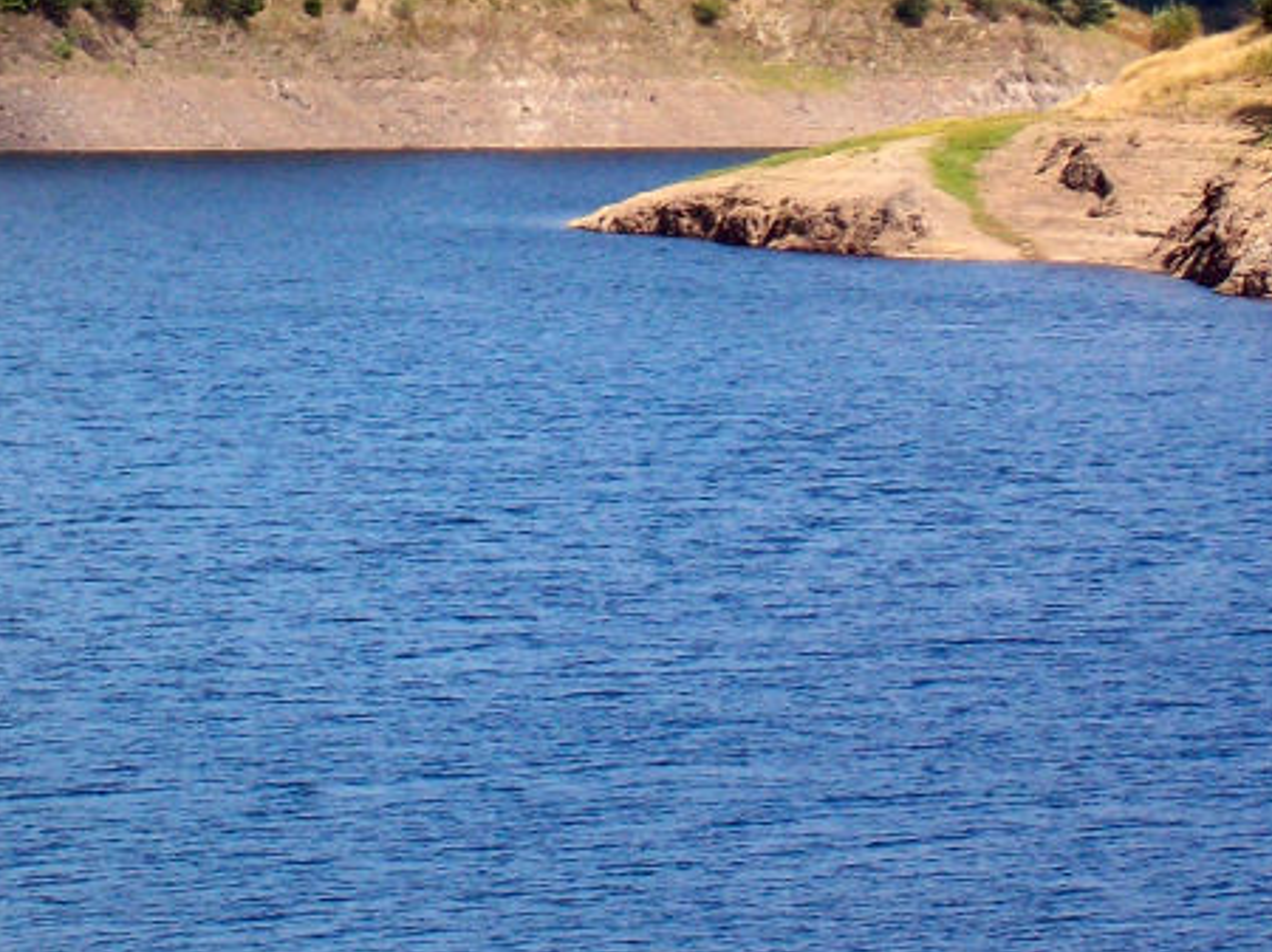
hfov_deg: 8.0
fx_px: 9035
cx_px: 198
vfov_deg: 6.0
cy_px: -34
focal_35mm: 246
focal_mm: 18
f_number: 4.8
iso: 80
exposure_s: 1/352
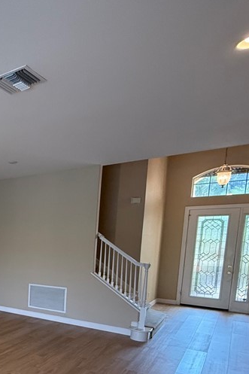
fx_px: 311
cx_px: -68
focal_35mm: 30
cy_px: 274
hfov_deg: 33.2
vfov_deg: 59.1
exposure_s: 1/120
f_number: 2.2
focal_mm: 2.22
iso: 320
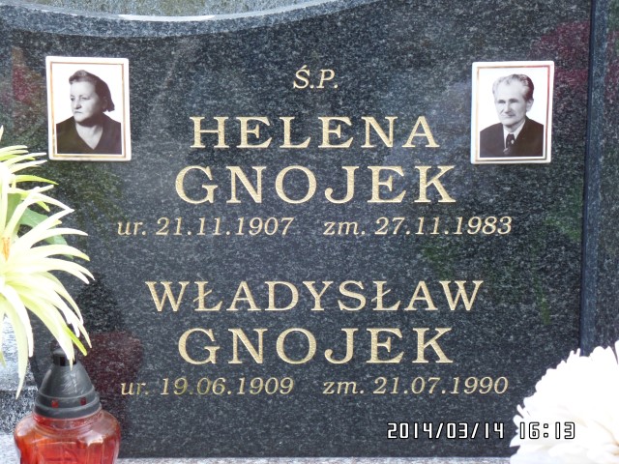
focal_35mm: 114
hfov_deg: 17.3
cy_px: 232
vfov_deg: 13.0
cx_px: 310
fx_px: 2039
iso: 240
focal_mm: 20.3
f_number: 4
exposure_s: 1/60
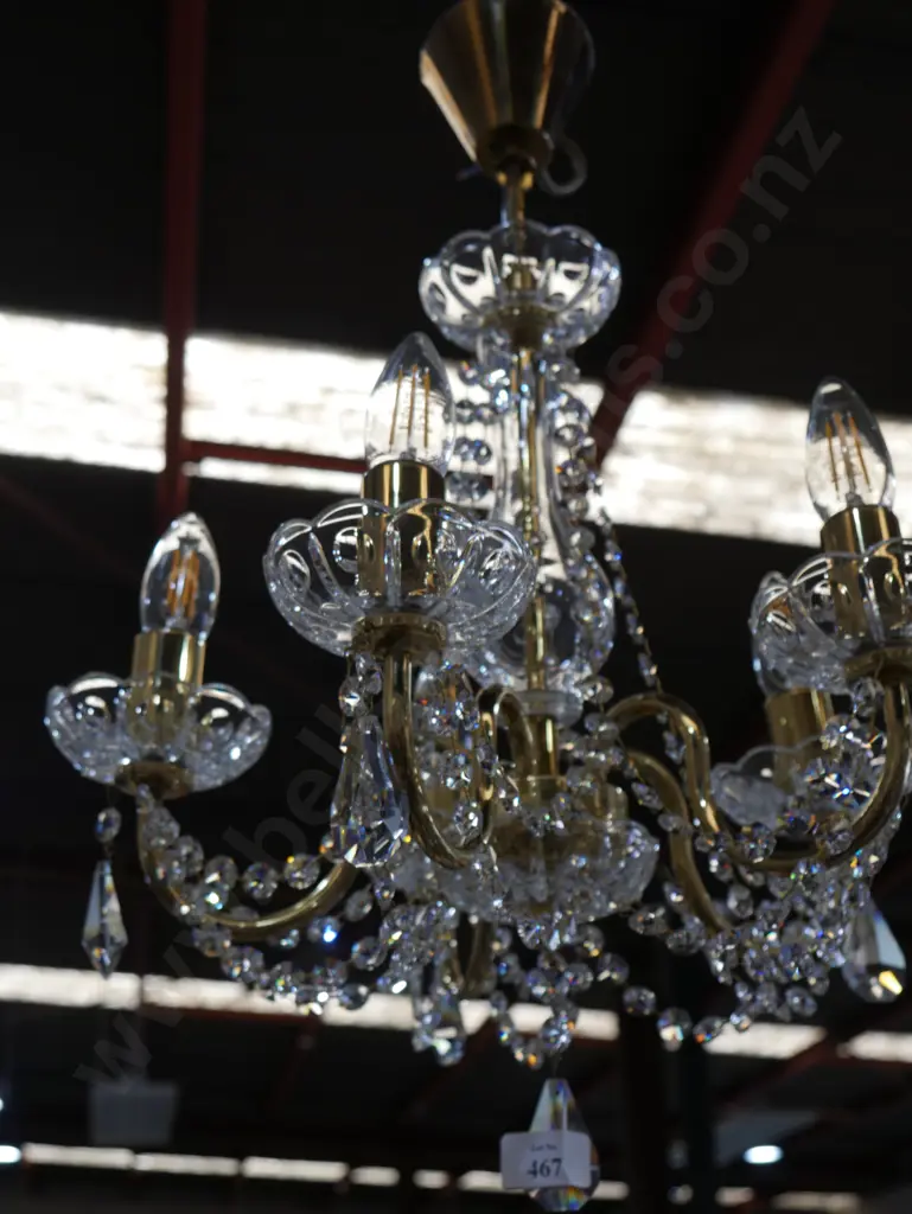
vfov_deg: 38.2
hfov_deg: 29.1
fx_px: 1755
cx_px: 456
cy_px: 607
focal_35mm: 50
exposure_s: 1/60
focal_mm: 25
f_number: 5.3
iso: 250
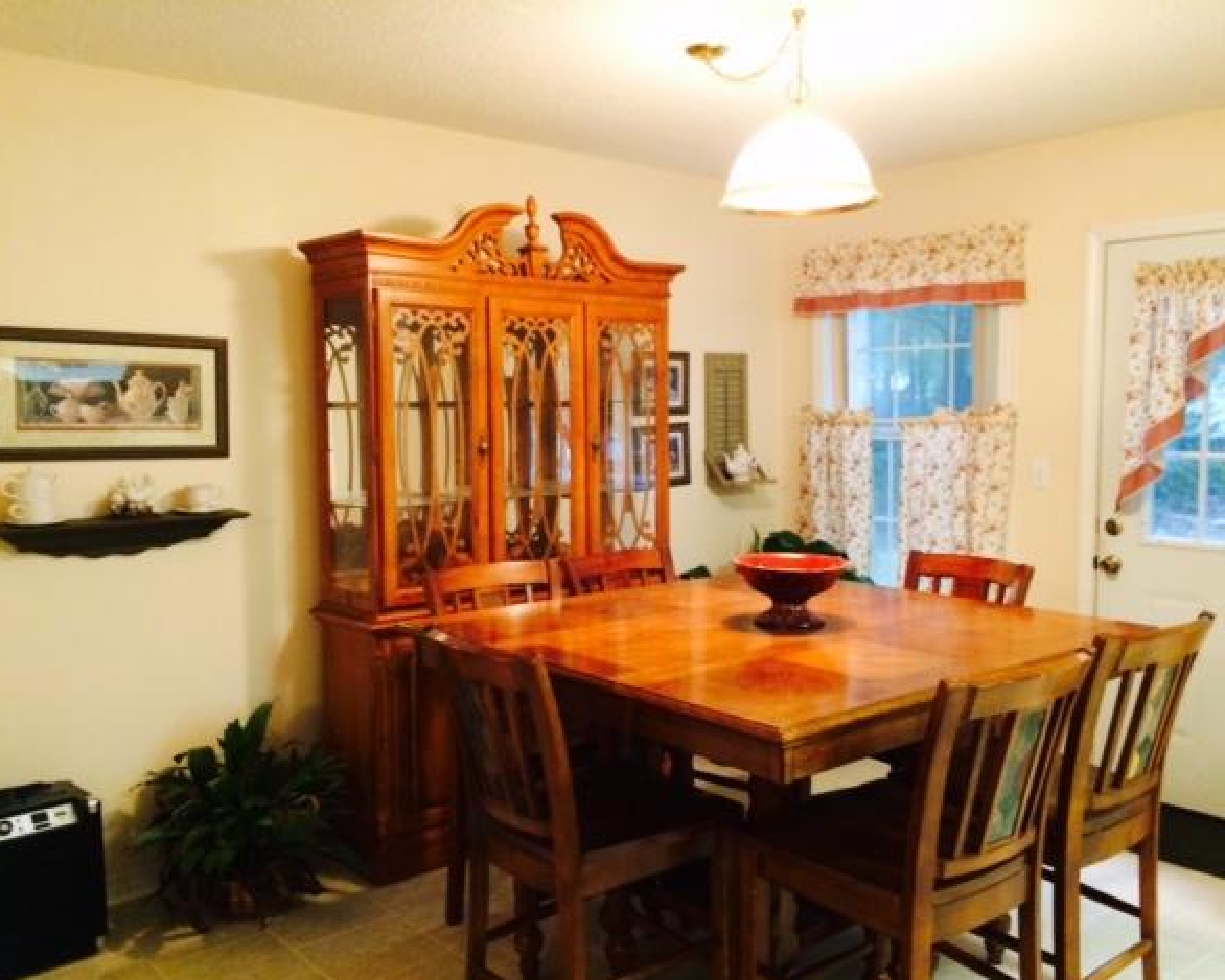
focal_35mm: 32
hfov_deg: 55.6
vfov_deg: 45.8
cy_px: 499
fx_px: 1160
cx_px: 656
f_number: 2.2
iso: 320
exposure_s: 1/15
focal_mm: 4.12
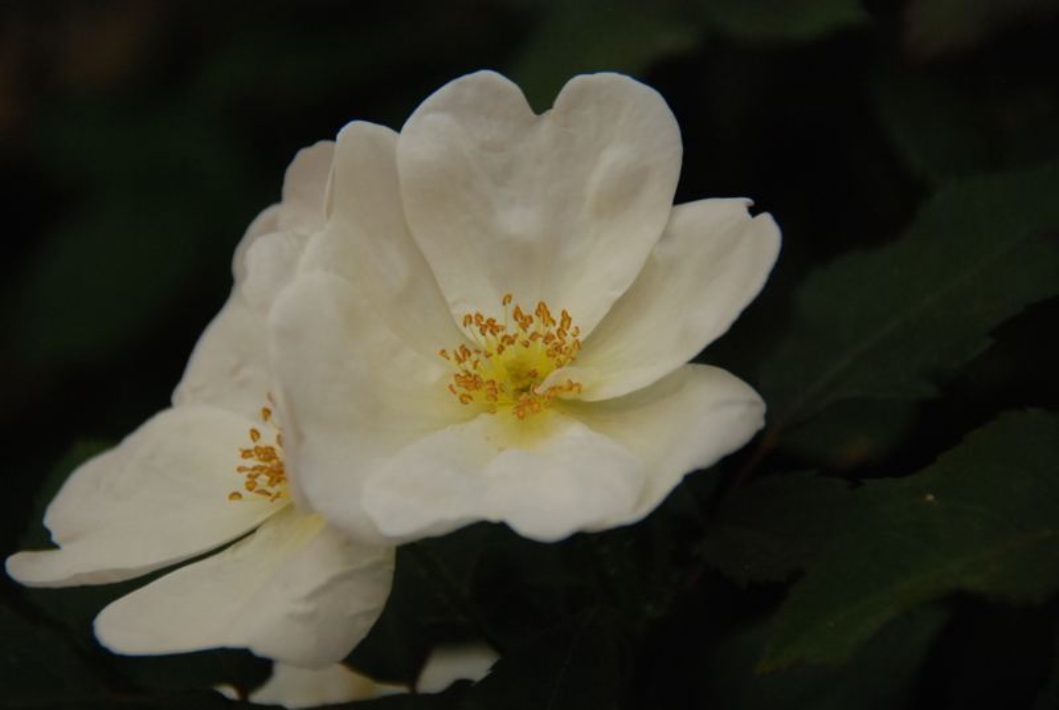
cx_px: 530
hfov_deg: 4.6
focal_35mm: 450
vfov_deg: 3.1
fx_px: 13257
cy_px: 355
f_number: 5.6
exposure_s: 1/640
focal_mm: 300
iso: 800
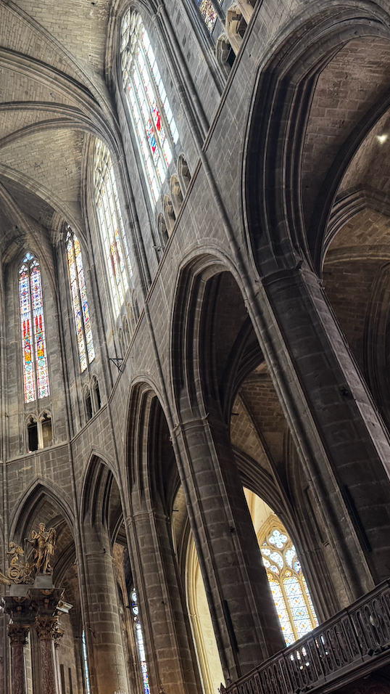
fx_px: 643
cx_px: 0
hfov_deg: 31.2
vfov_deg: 56.6
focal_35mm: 35
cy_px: 347
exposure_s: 1/50
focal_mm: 6.76
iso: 320
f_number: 1.78
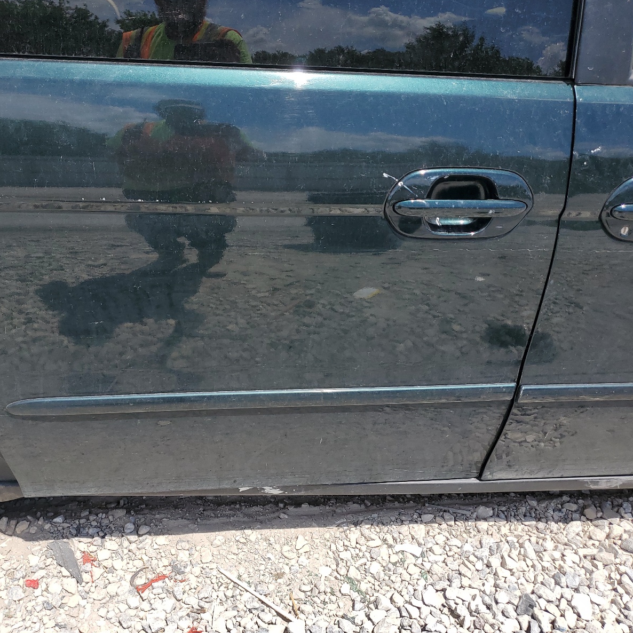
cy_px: 316
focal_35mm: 31
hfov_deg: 52.2
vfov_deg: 52.5
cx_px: 254
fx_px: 641
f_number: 1.5
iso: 50
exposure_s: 1/3333
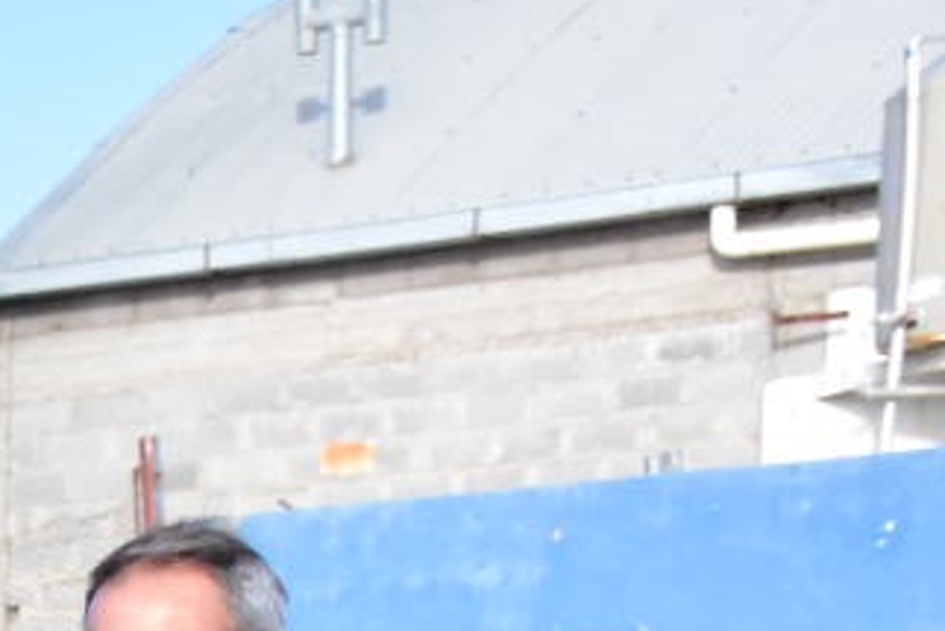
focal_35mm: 204
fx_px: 5344
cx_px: -1412
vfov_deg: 6.5
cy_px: 1353
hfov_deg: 9.0
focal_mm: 27
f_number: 5
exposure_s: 1/8000
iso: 2000
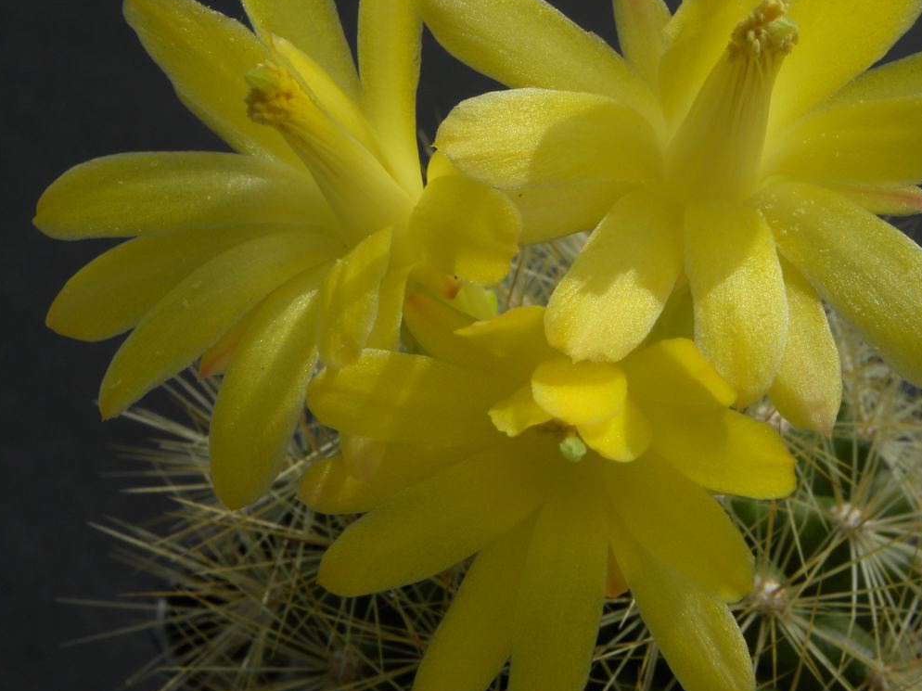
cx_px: 528
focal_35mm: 85
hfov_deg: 23.0
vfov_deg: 17.3
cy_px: 274
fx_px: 2263
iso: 64
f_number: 7.1
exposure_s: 1/438
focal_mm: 11.8
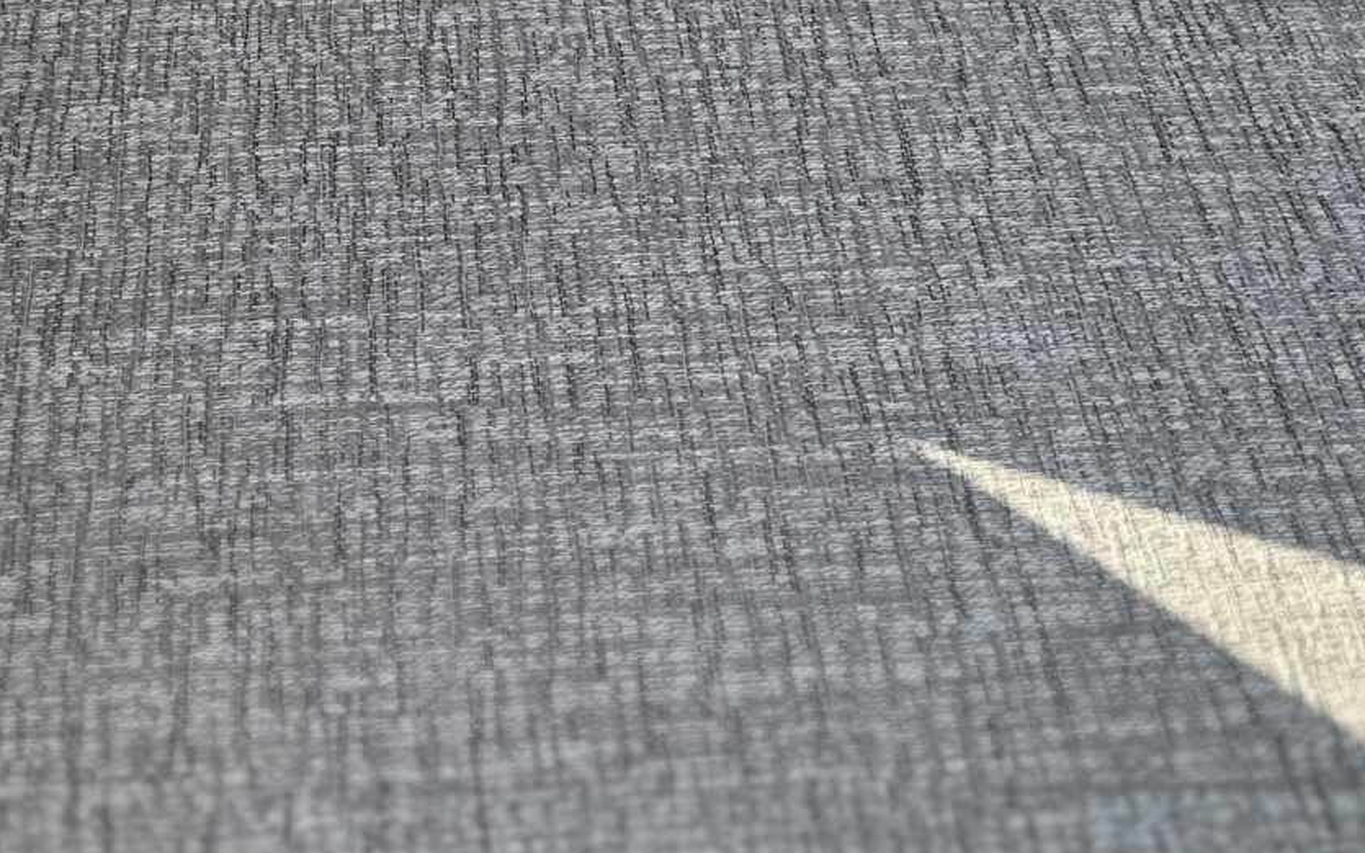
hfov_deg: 26.4
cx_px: 546
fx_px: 2902
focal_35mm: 78
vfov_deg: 15.5
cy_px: -407
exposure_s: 1/623
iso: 80
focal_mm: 6.86
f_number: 1.78
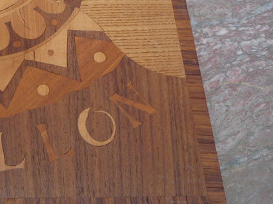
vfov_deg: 20.2
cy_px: 7
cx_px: 14
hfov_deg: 26.3
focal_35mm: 71
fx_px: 560
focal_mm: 5.2
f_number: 4
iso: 100
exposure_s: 1/250
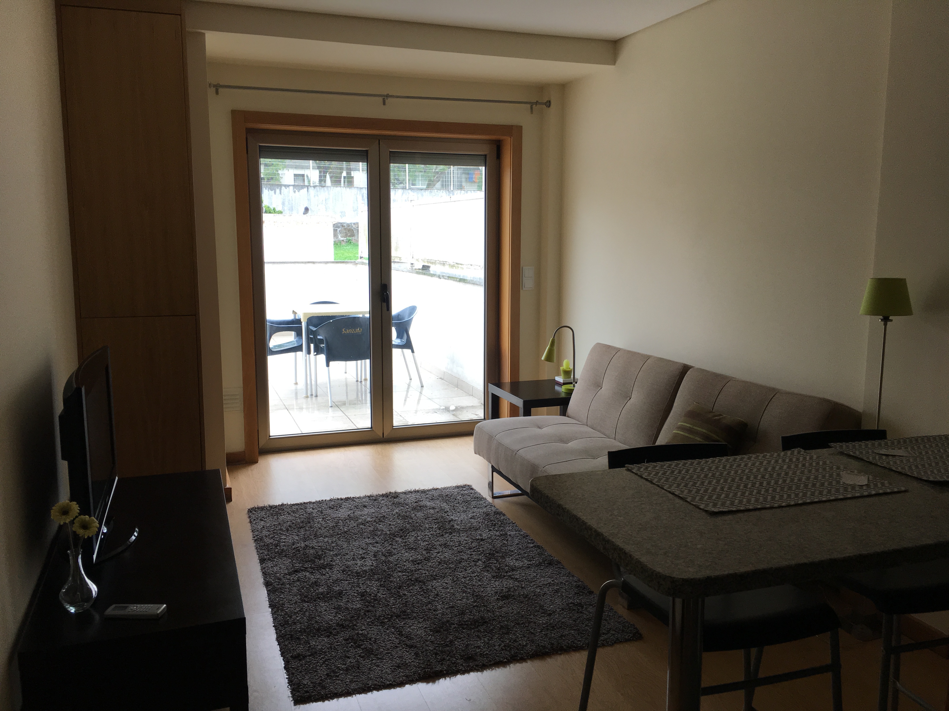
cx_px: 474
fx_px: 795
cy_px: 356
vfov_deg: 48.2
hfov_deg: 61.7
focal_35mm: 29
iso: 40
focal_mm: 4.15
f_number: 2.2
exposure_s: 1/100
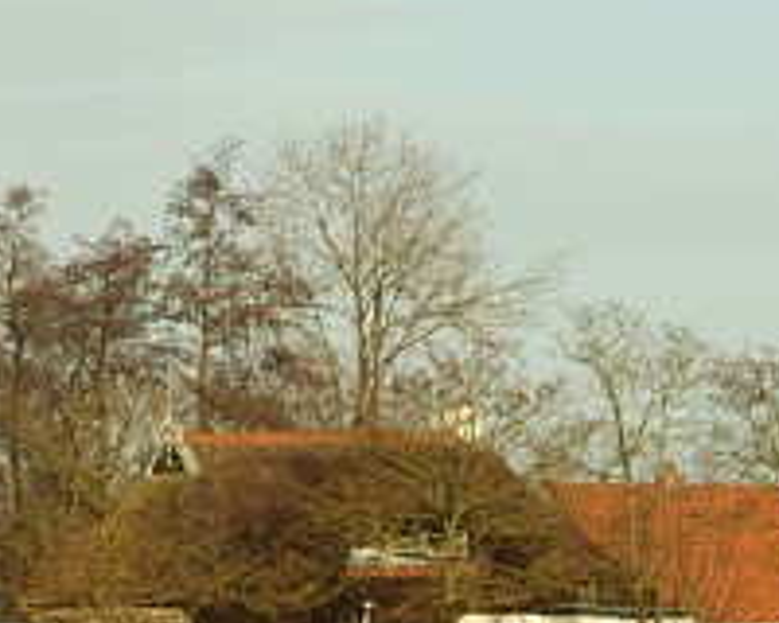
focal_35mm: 311
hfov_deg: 6.2
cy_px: 539
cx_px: 343
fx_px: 7170
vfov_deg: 5.0
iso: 400
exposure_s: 1/350
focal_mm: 98
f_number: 9.5
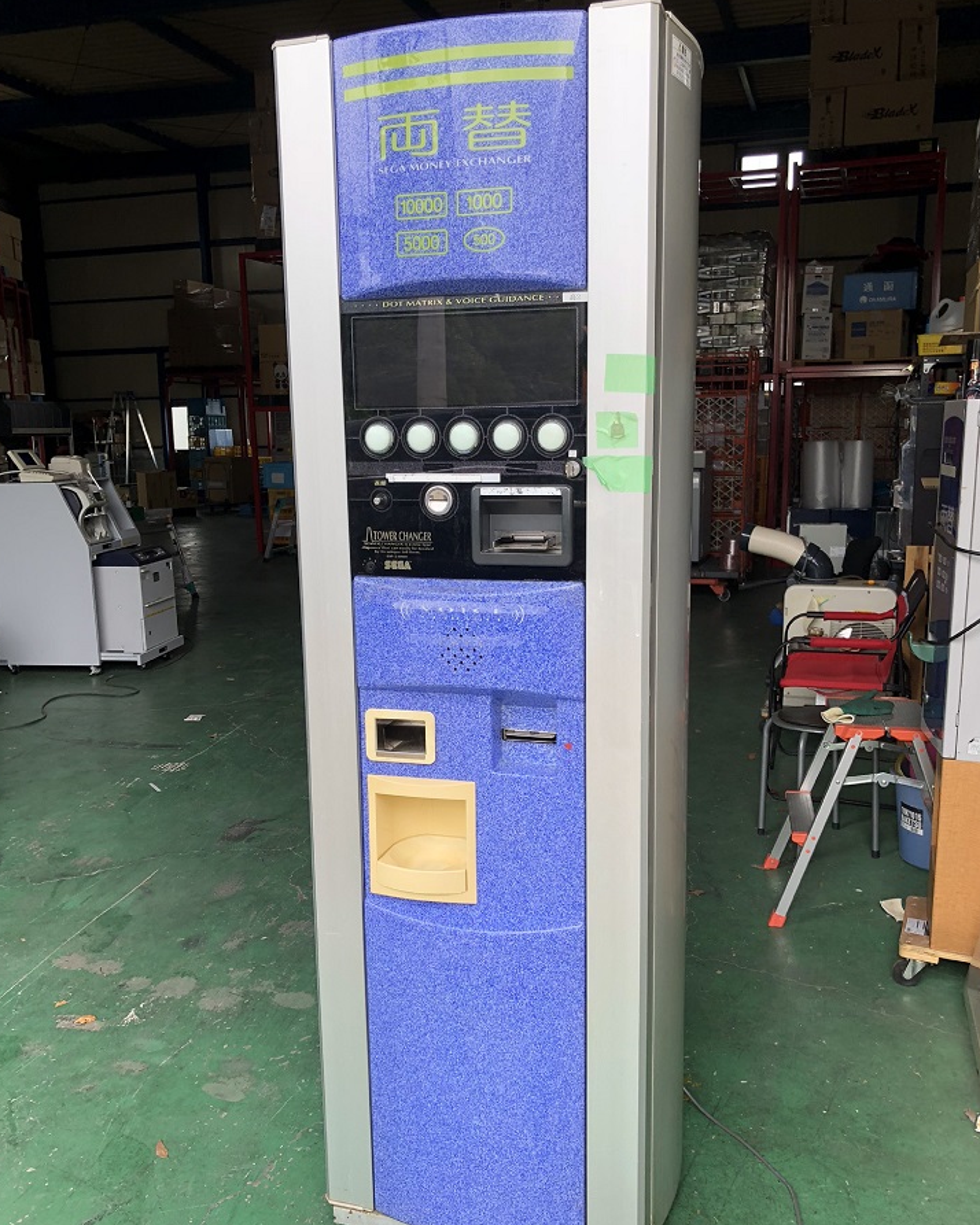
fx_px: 1088
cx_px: 487
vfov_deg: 58.8
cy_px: 631
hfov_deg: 48.5
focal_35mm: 30
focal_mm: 3.99
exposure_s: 1/156
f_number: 1.8
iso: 20
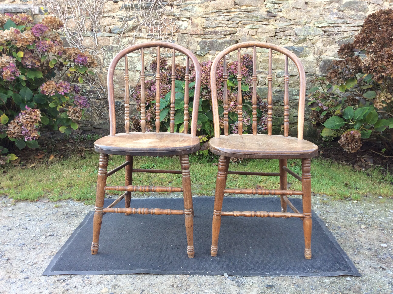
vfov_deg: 44.1
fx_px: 363
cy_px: 147
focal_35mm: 32
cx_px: 196
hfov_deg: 56.9
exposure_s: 1/50
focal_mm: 3.3
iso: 32
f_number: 2.4
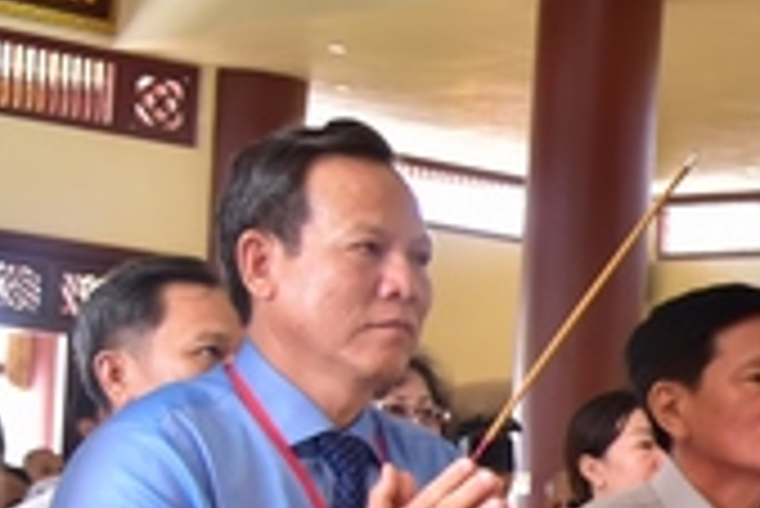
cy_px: 692
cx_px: 1381
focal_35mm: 131
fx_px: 2768
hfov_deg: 13.9
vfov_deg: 10.2
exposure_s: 1/60
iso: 640
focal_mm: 34
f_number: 5.6
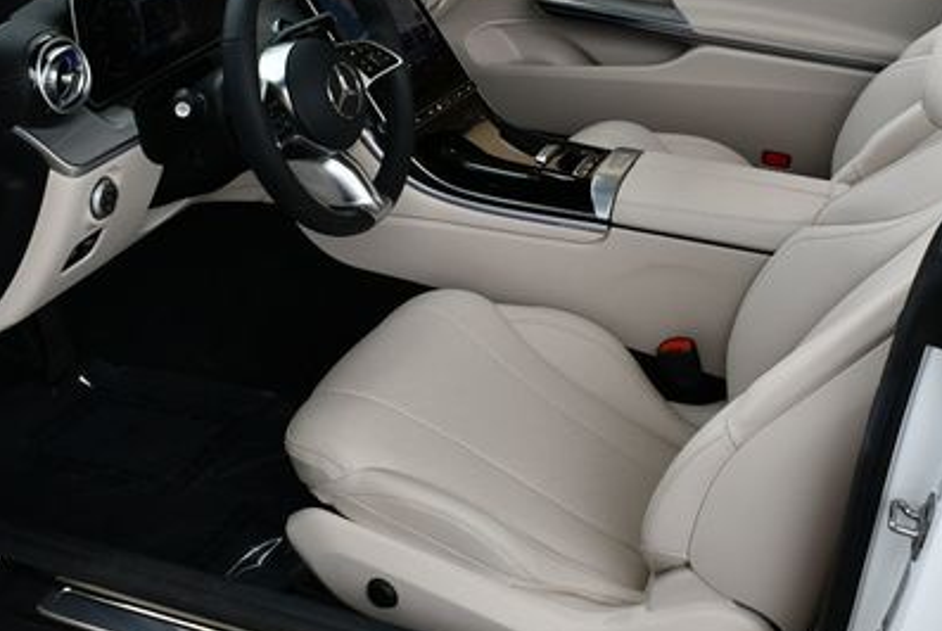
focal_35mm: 58
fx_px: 1520
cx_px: 584
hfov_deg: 34.3
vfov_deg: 23.3
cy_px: 206
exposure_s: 1/250
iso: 200
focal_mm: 18
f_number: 5.6
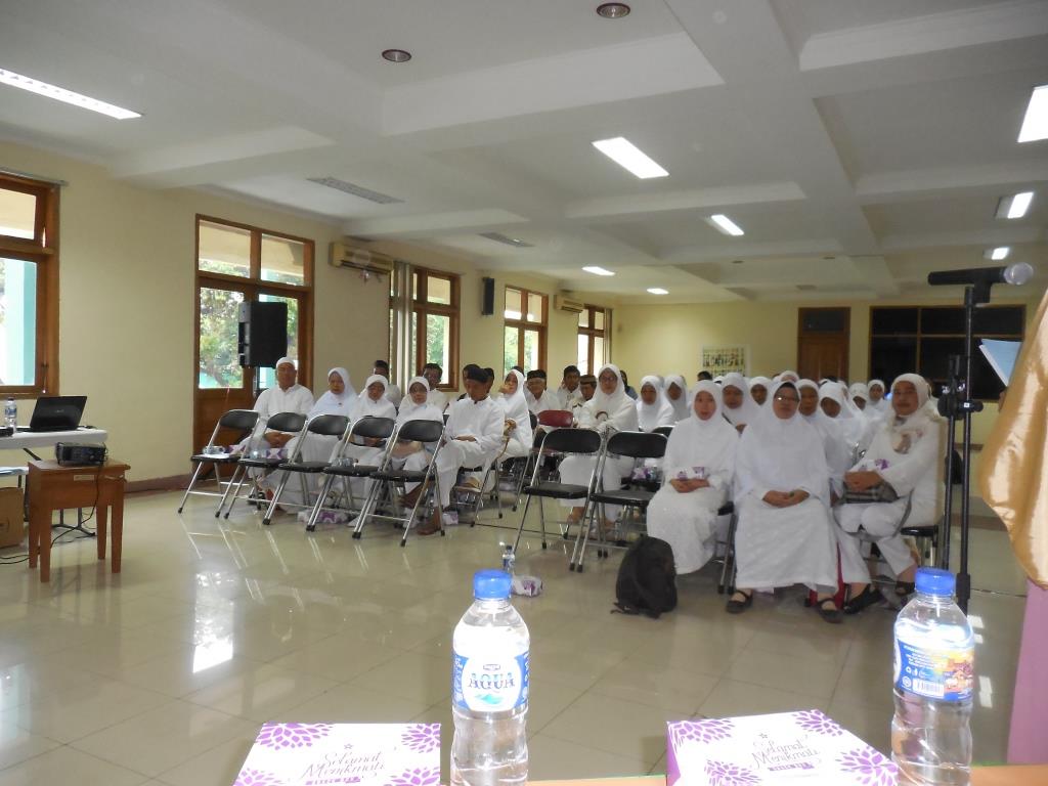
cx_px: 524
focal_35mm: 25
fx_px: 757
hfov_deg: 69.4
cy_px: 393
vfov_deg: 54.9
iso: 640
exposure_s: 1/25
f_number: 3.7
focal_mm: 4.5
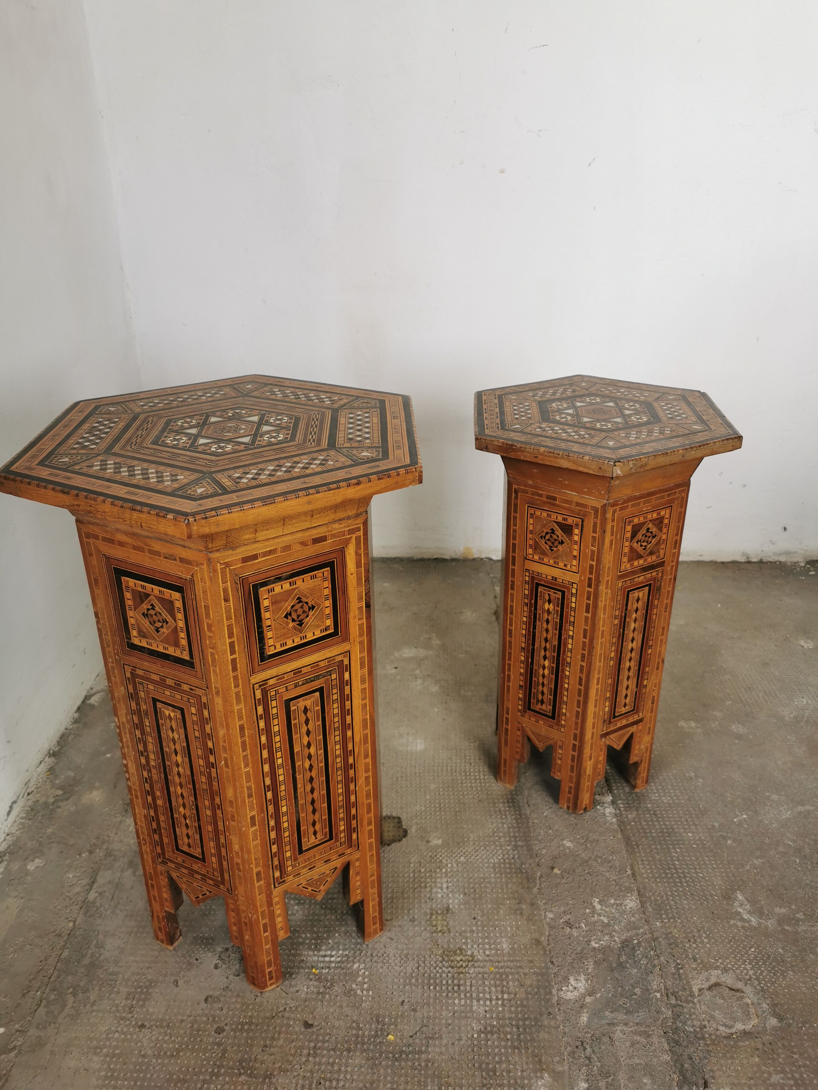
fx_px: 851
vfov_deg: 65.3
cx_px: 409
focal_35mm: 27
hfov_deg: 51.4
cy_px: 545
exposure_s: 1/100
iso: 64
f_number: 1.6
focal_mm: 5.56
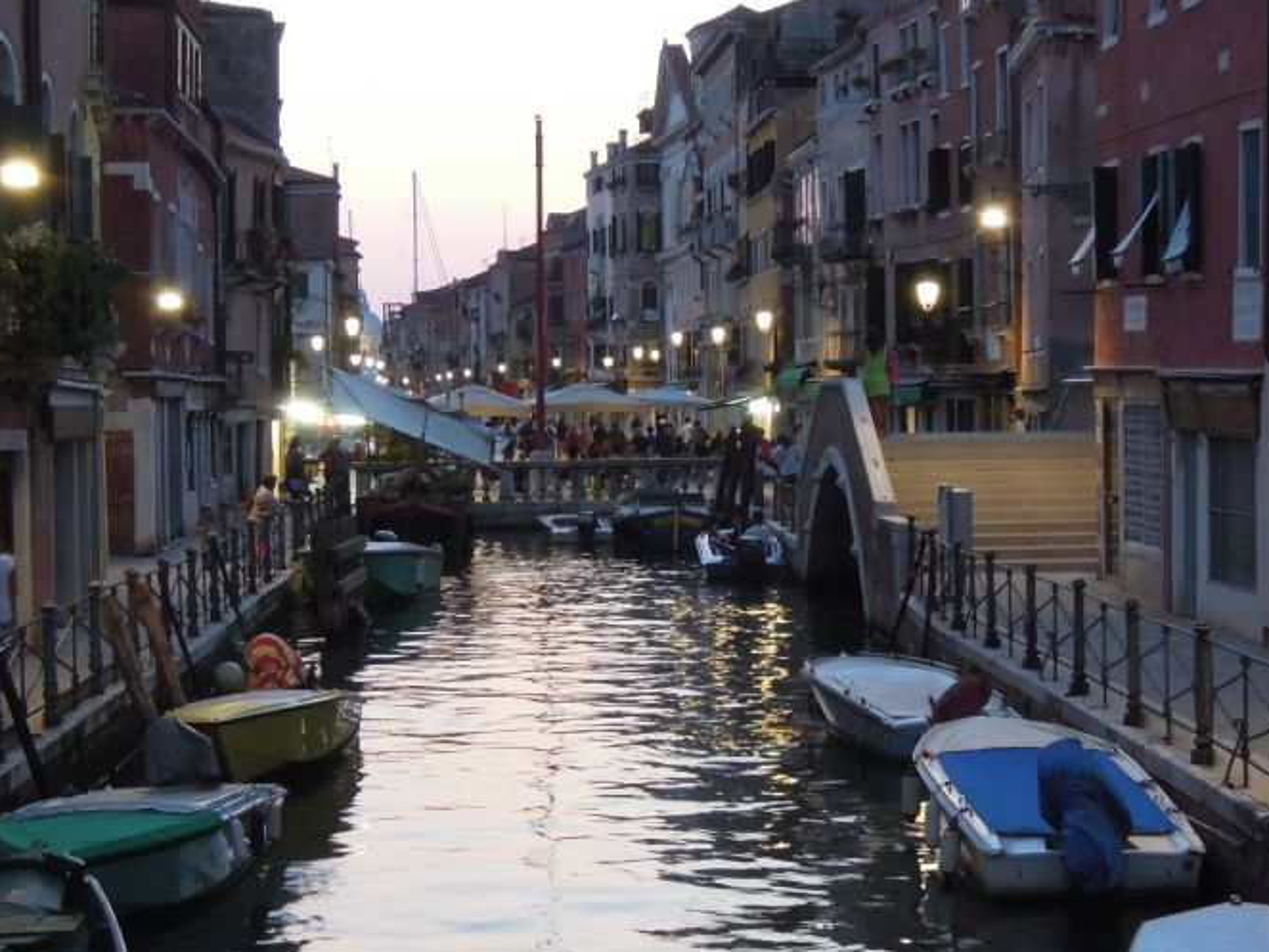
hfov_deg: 23.0
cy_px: 534
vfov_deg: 17.4
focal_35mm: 85
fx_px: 3115
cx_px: 670
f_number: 4
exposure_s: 1/8
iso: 800
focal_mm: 9.9
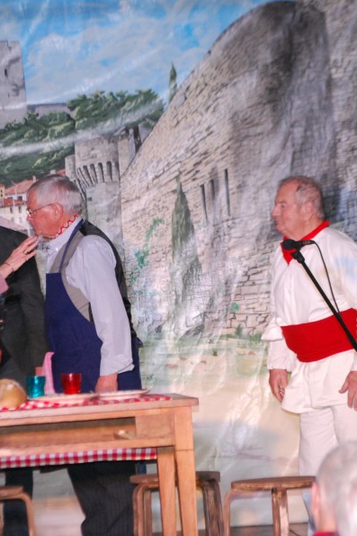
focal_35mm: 192
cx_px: 184
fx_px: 2850
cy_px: 267
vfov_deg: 10.7
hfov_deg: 7.2
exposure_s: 1/60
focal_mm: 85
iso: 1250
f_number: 4.5
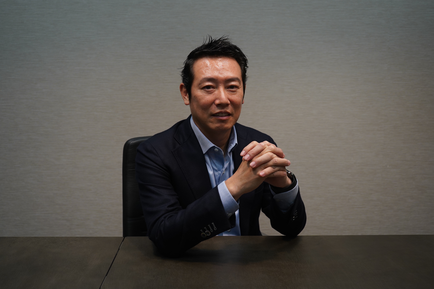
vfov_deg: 35.9
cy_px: 144
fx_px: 446
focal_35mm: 37
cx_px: 217
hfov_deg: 51.9
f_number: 5
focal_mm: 37
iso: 1250
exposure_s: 1/160
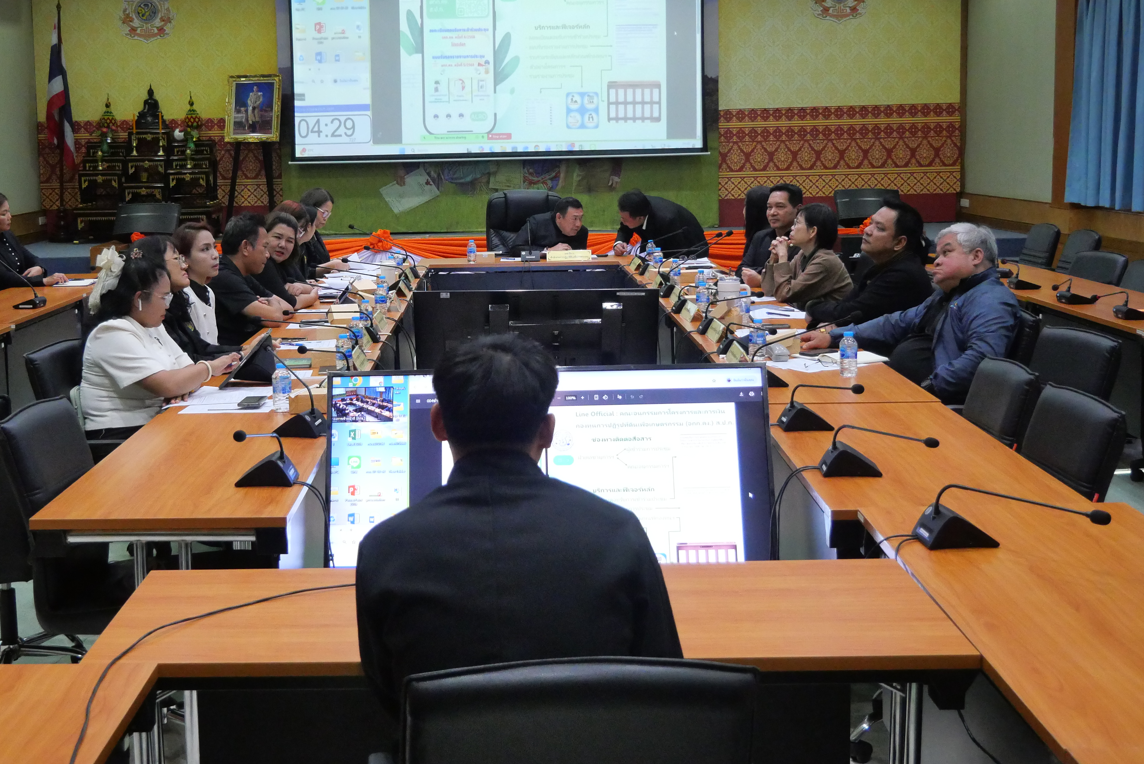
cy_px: 329
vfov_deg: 26.0
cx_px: 476
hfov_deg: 38.1
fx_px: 1653
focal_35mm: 52
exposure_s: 1/200
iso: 3200
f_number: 4.1
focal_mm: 20
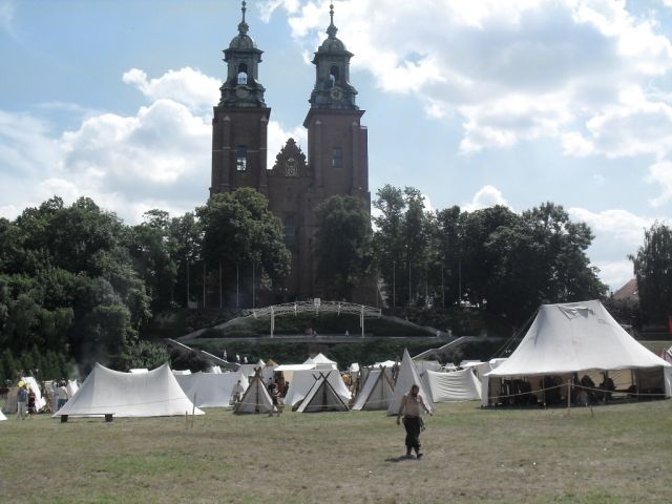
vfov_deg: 37.7
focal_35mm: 38
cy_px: 252
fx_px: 738
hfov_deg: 49.0
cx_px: 336
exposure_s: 1/250
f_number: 8.3
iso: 80
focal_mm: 6.3
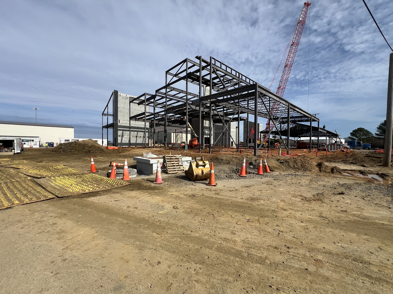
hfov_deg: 106.2
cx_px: 196
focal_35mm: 13
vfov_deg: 89.9
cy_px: 147
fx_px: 148
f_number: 1.8
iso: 32
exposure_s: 1/2370
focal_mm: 1.57
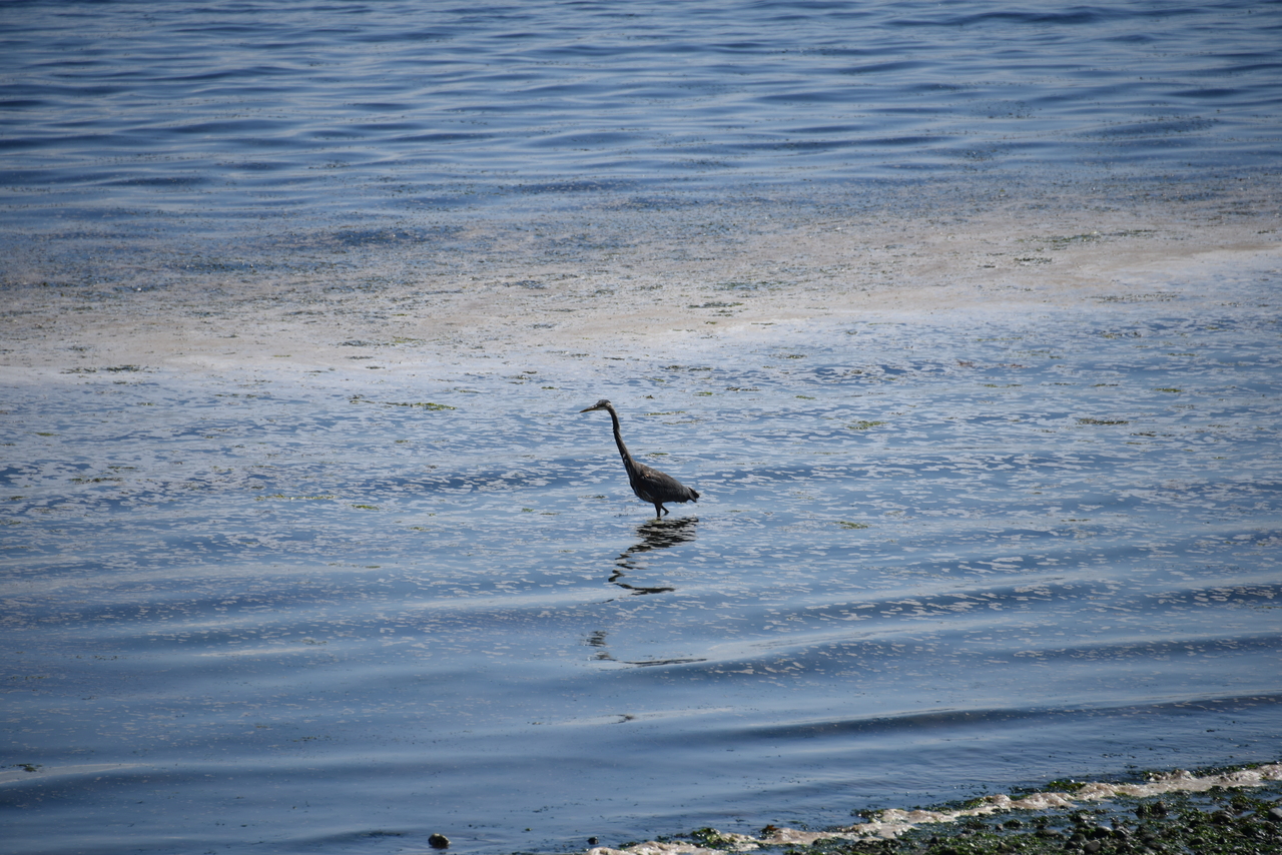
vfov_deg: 4.6
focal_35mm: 300
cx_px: 641
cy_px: 428
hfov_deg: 6.9
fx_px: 10685
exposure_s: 1/640
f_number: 6.3
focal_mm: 300
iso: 100
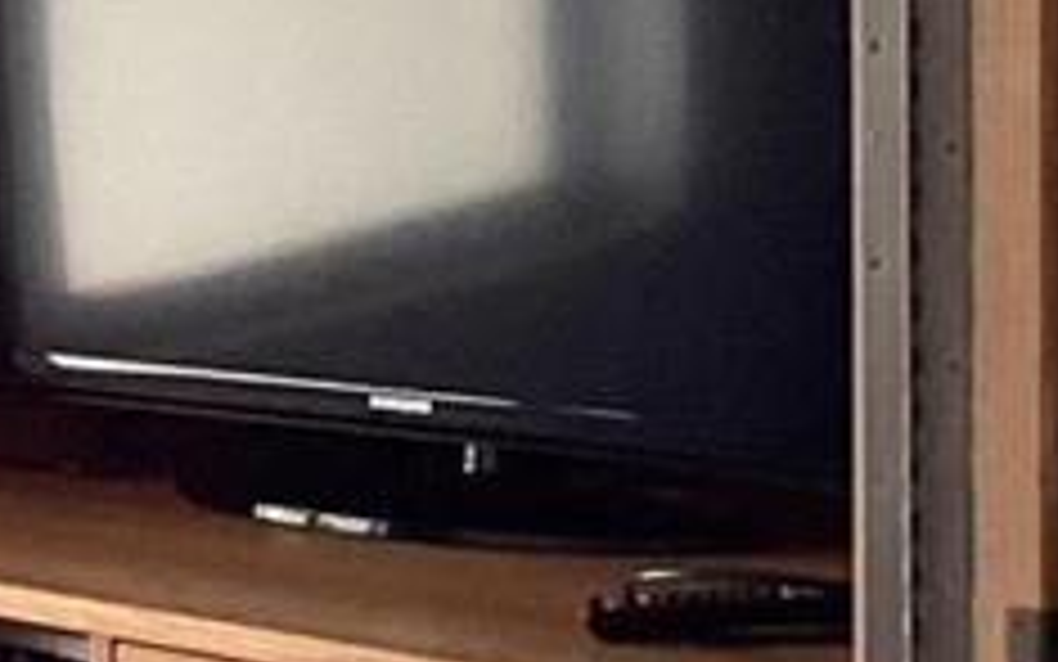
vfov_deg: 6.1
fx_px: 6201
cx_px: 464
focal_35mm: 215
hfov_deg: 9.8
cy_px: 491
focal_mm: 3.3
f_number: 2.4
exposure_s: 1/60
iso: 160
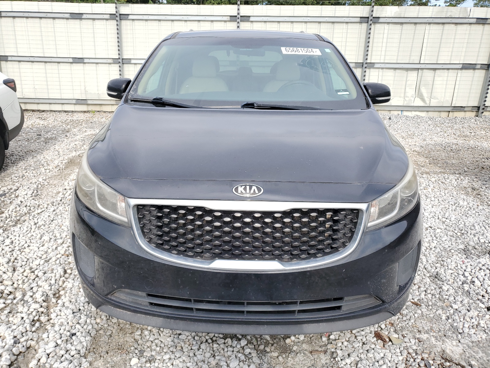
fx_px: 368
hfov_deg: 67.3
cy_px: 184
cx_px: 245
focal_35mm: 26
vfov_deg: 53.1
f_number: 1.5
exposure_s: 1/909
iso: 50
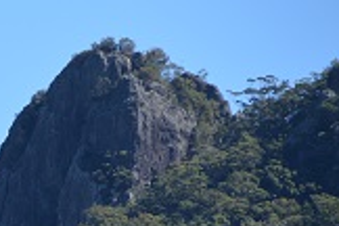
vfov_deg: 2.0
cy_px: 265
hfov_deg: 3.0
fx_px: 6525
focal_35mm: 693
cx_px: -140
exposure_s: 1/640
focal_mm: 150
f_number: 6.3
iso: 200
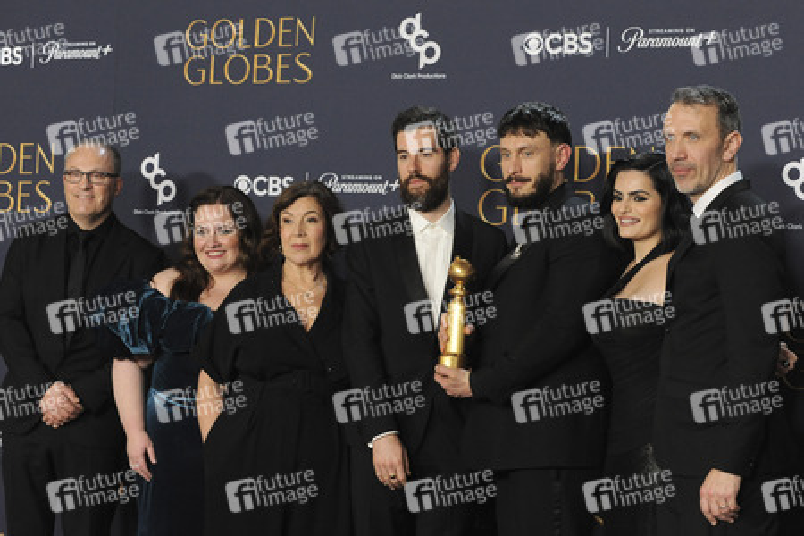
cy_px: 268
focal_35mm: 80
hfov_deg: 25.4
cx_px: 402
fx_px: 1787
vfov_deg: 17.1
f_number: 5
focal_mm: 80
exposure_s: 1/125
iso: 2500
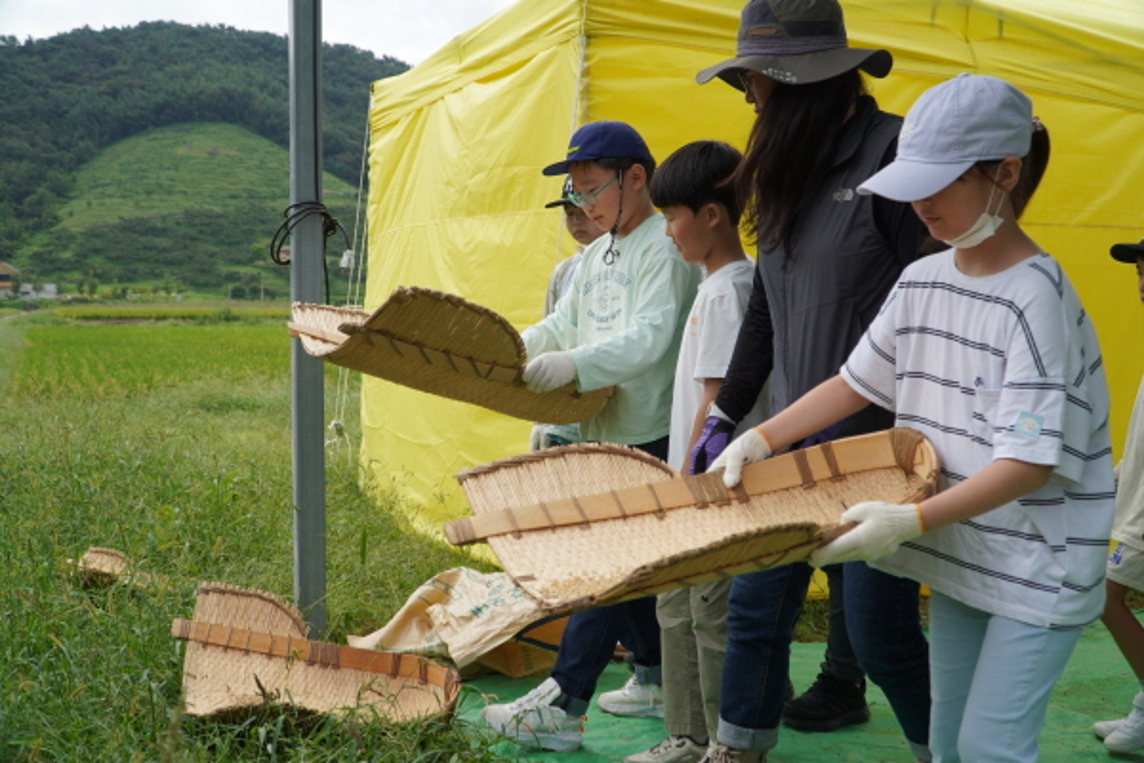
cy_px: 382
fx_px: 1192
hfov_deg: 51.3
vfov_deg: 35.5
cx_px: 572
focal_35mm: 38
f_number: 4.5
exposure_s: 1/640
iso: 100
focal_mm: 25
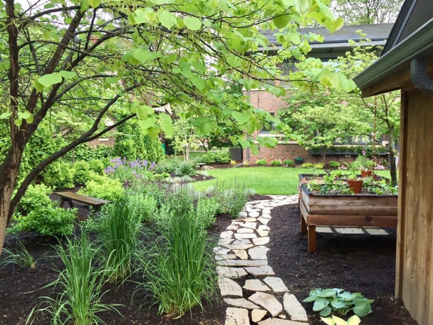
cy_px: 162
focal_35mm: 29
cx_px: 216
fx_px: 363
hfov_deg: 61.7
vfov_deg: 48.2
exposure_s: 1/30
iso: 80
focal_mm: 4.15
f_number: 2.2
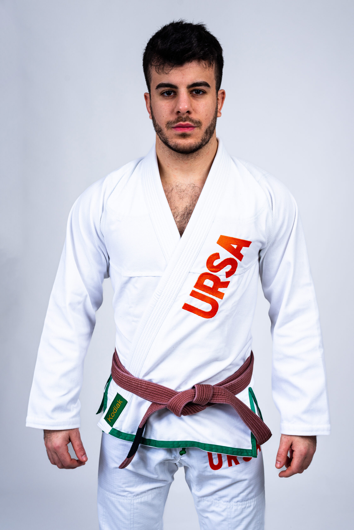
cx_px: 177
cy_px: 265
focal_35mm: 50
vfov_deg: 39.6
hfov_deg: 27.0
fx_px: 737
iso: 100
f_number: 6.3
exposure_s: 1/200
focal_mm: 50
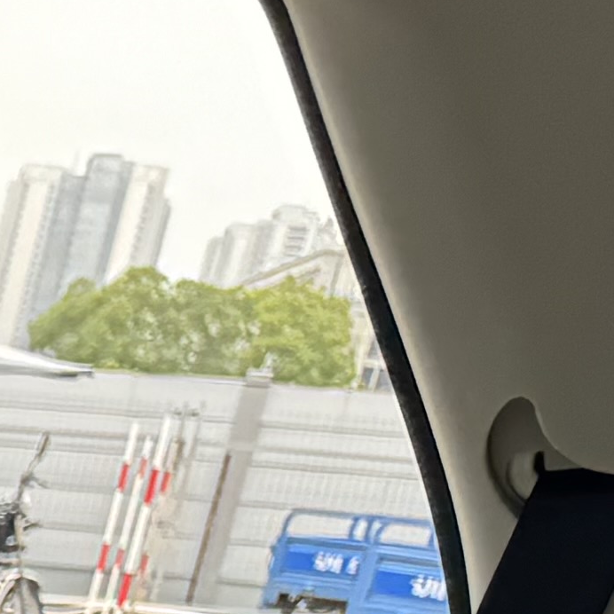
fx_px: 3512
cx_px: -1686
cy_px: 1846
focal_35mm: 175
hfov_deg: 7.6
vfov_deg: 8.4
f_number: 1.78
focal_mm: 6.76
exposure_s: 1/187
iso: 80
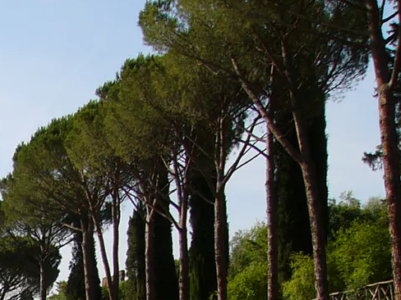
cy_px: 488
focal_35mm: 118
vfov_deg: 11.8
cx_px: -222
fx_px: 1367
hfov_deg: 15.3
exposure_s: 1/500
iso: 50
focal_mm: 6
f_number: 4.6
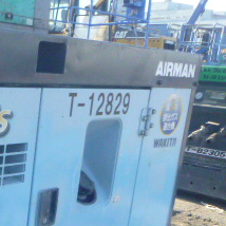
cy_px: 200
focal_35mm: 66
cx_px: -91
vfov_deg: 25.4
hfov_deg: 22.5
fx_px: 488
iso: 400
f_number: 9
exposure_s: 1/500
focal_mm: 4.5
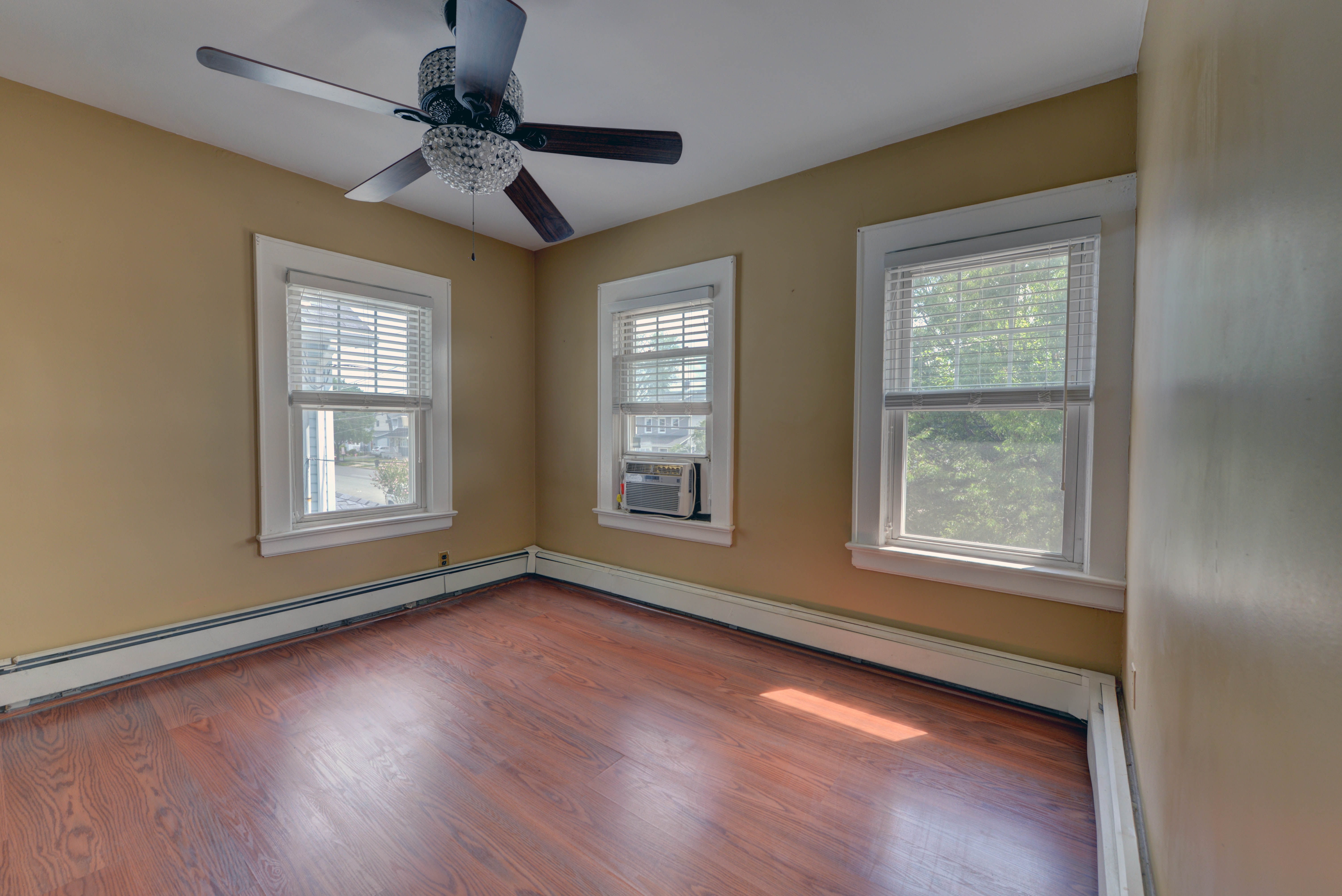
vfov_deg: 81.3
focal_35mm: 14
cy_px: 448
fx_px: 522
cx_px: 671
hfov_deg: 104.2
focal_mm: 14
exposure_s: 1/60
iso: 640
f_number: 9
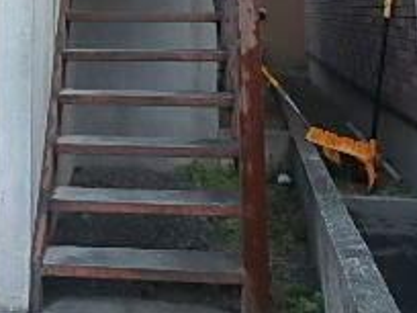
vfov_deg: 19.7
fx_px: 795
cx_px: 10
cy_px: -141
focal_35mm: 66
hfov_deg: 27.8
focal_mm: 3.7
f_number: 3.5
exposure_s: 1/125
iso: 125
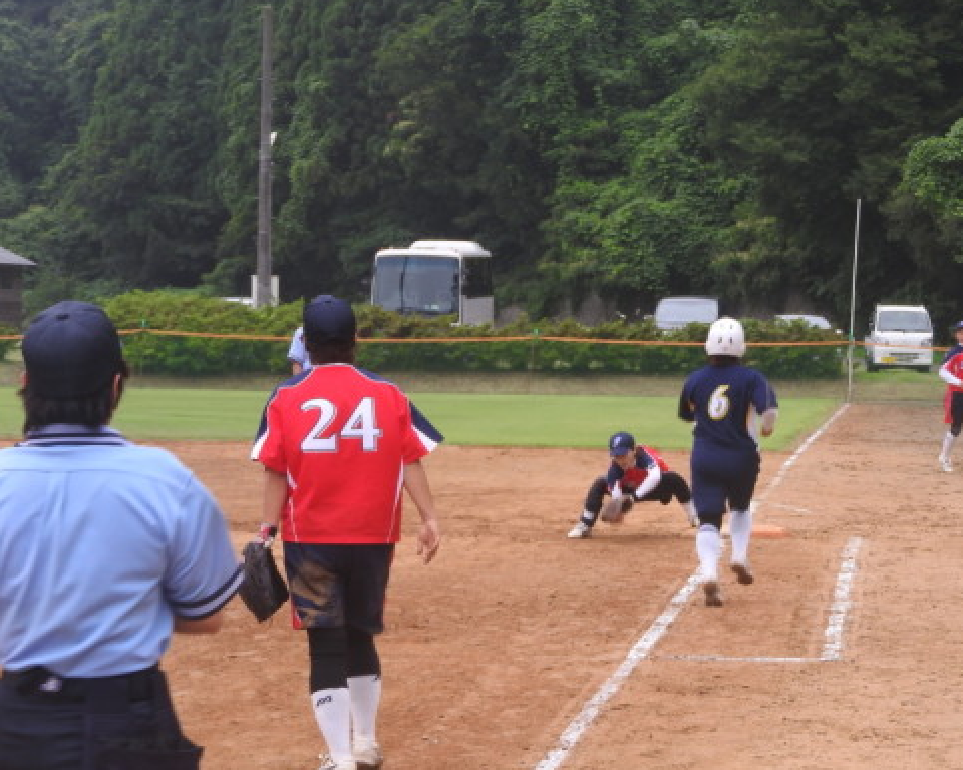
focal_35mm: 128
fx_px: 3648
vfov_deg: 12.1
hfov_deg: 15.0
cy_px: 329
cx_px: 568
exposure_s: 1/60
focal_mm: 18.8
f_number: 4.8
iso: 110
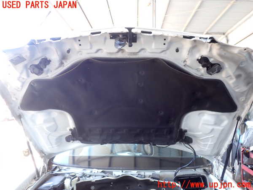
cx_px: 126
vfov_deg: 46.8
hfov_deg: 60.0
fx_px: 219
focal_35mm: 30
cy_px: 95
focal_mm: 5.4
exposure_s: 1/50
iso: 200
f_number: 2.3
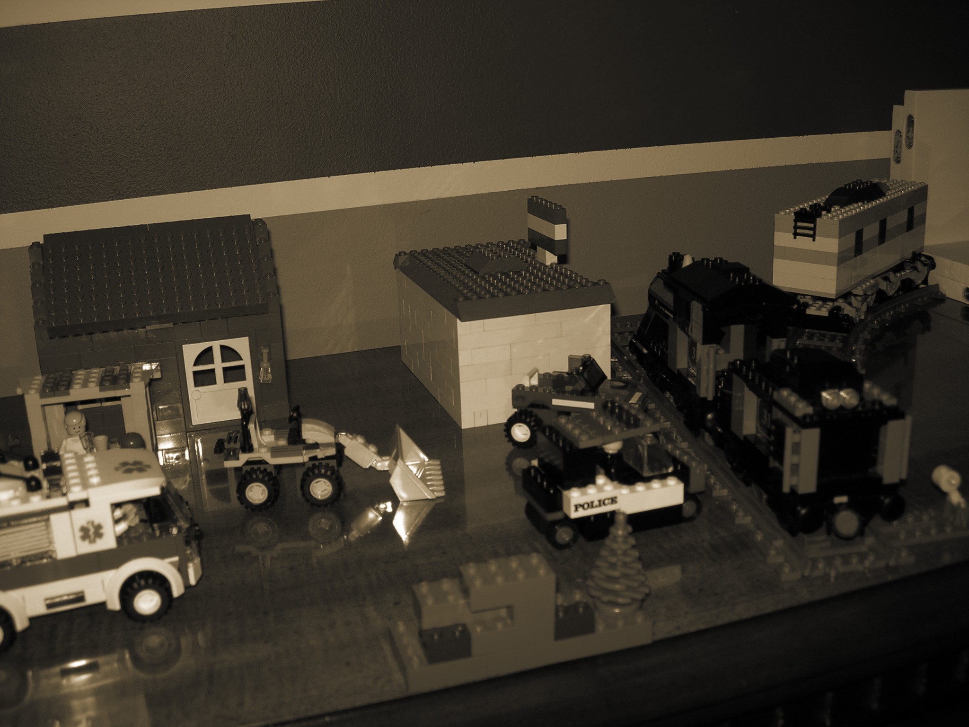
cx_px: 484
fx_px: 1064
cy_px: 364
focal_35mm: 38
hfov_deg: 49.0
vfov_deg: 37.7
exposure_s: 1/60.1
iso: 64
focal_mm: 7.8
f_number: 2.8
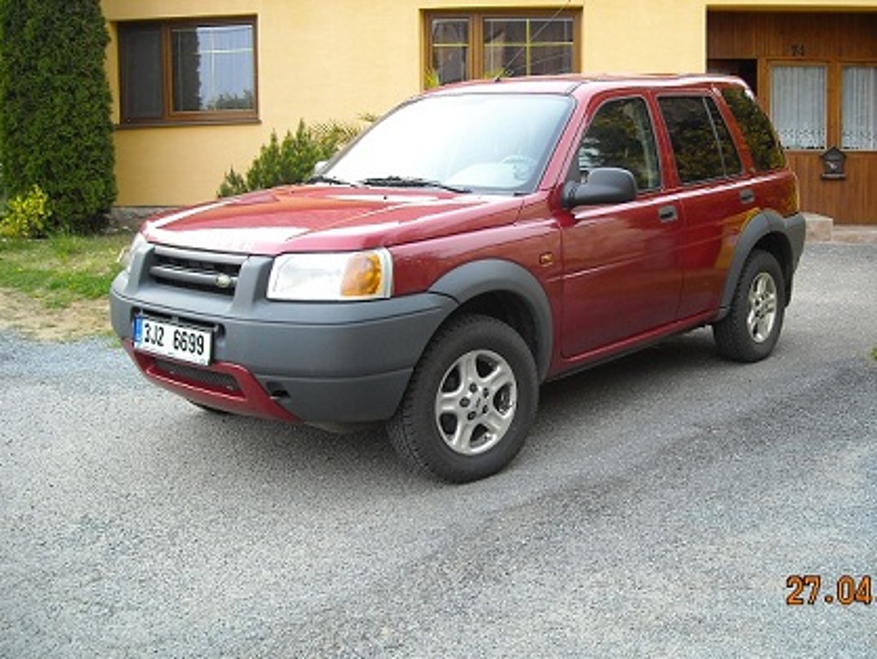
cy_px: 285
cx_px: 487
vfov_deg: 35.1
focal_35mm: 41
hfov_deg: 45.7
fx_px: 1039
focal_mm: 5.7
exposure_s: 1/135
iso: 64
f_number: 2.8
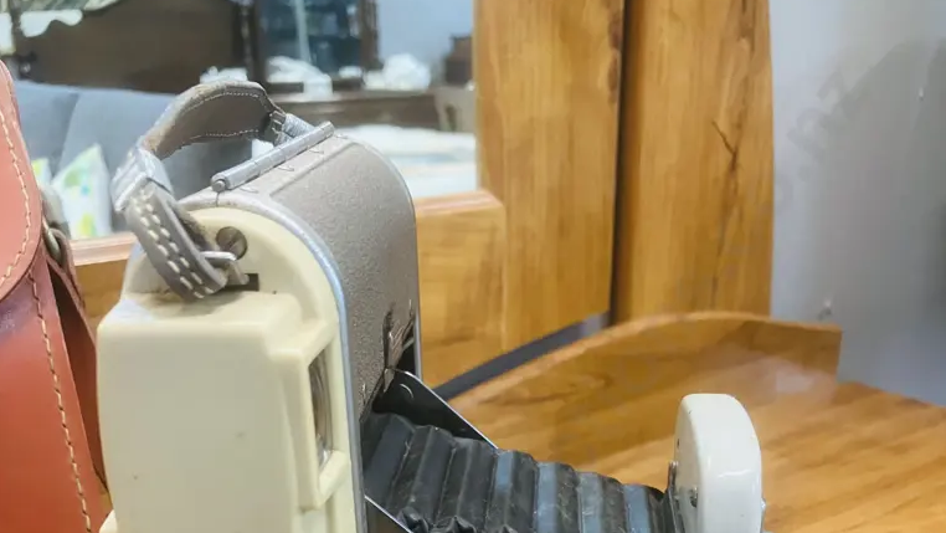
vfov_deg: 26.7
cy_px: 588
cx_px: 473
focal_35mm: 41
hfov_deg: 49.4
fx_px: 1029
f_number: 1.8
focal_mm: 3.99
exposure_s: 1/33
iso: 250
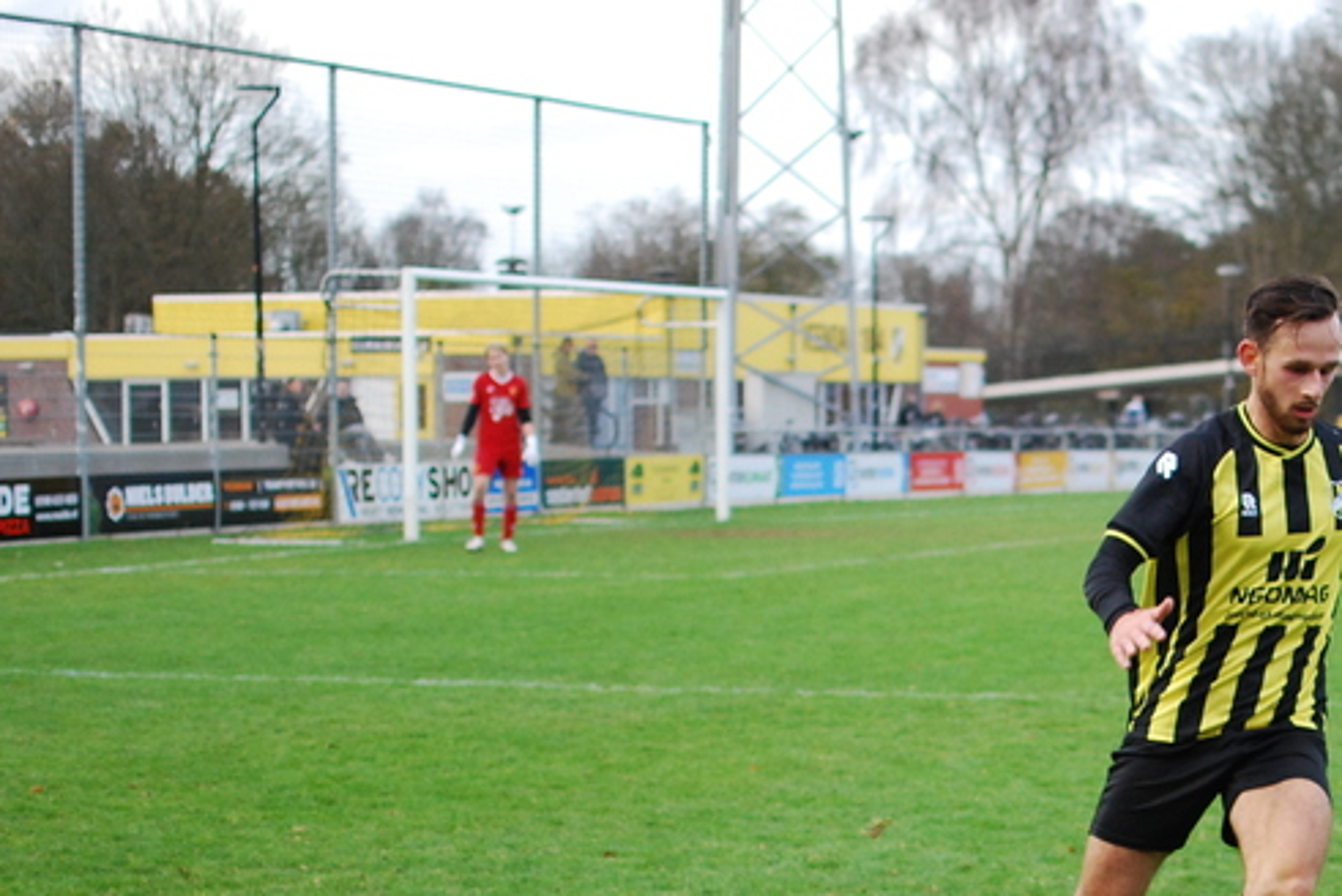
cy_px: 835
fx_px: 3992
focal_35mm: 107
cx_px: 1151
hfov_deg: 18.8
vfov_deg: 12.7
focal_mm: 35
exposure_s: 1/500
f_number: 2
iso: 560
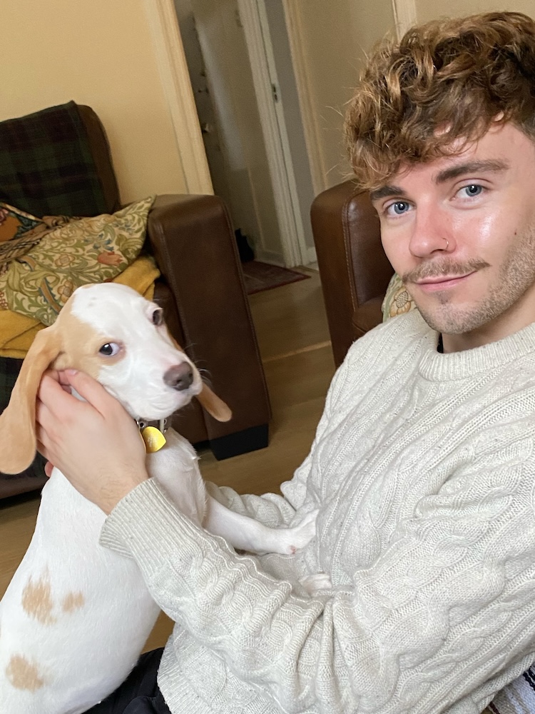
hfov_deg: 53.1
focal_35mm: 26
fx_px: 536
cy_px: 357
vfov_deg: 67.3
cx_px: 268
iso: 320
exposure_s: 1/50
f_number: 1.8
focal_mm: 4.25
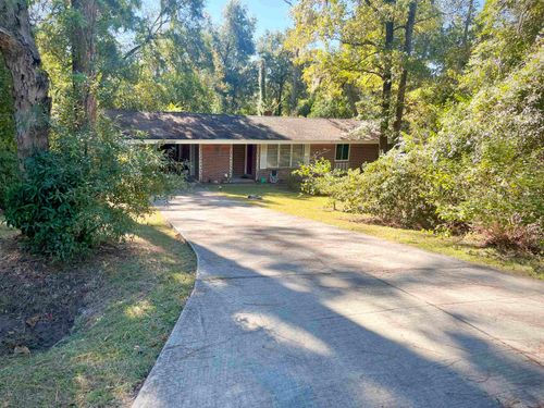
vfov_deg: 53.1
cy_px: 204
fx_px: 409
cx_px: 272
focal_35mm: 26
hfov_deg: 67.3
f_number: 1.6
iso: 50
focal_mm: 5.1
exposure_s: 1/718
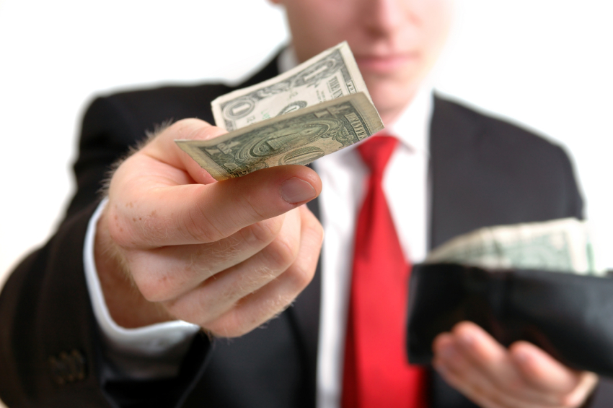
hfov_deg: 28.1
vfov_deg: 18.9
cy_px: 204
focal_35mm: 72
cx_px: 306
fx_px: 1225
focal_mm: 48
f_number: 5.6
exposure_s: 1/60
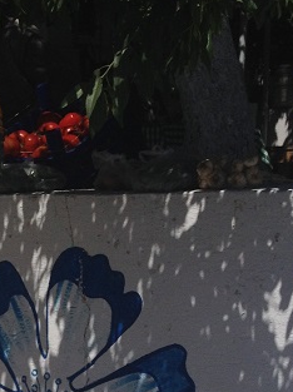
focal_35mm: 112
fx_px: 1267
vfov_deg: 16.9
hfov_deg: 13.0
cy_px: 448
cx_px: -20
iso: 50
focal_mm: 4.28
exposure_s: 1/6944
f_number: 2.4
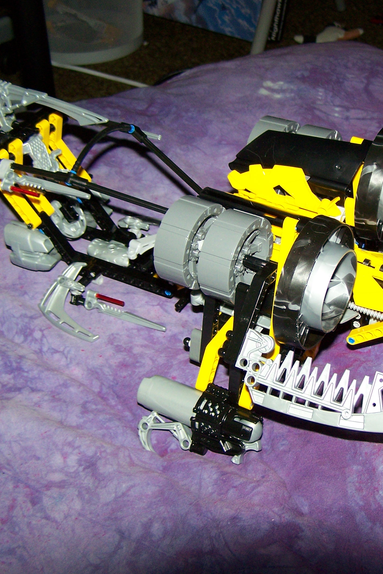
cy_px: 287
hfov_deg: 25.2
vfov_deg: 37.5
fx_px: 846
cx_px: 288
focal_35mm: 53
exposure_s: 1/60
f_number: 2.8
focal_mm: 6.3
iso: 160
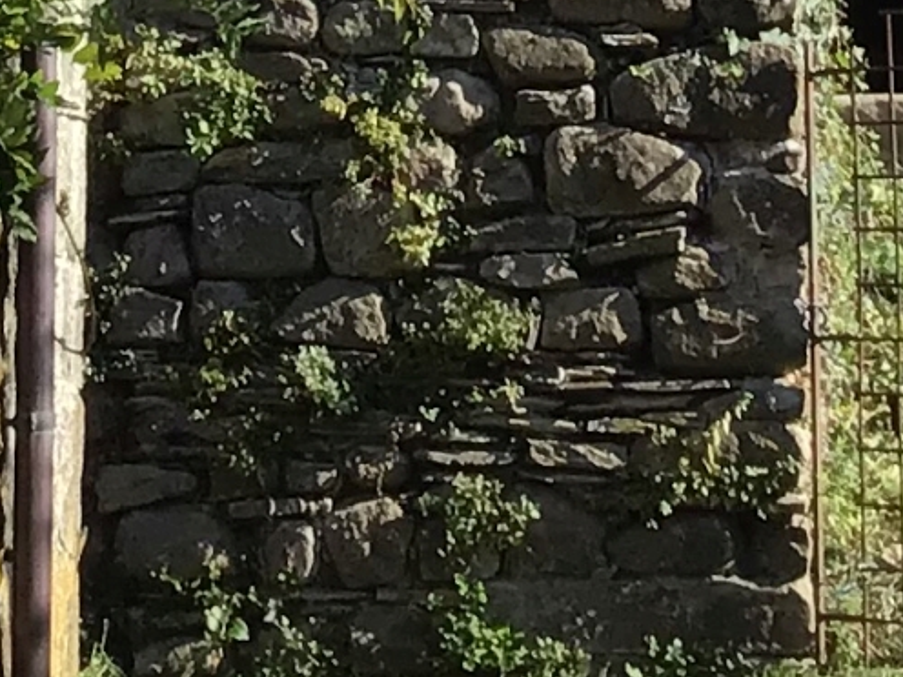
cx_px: -53
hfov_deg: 11.2
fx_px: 4565
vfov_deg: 7.7
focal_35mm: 175
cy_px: -1085
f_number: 2.4
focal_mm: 3.3
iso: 25
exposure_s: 1/550
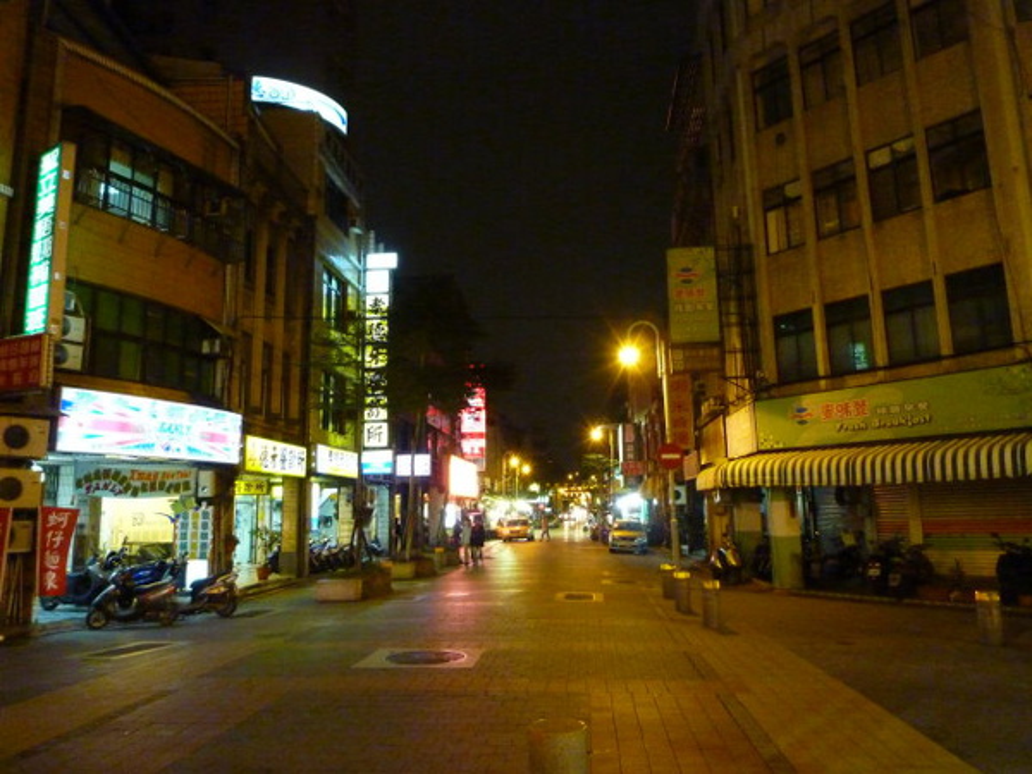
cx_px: 516
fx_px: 745
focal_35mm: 25
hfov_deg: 69.4
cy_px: 387
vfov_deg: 54.9
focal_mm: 4.4
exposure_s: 1/15
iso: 800
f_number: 2.8
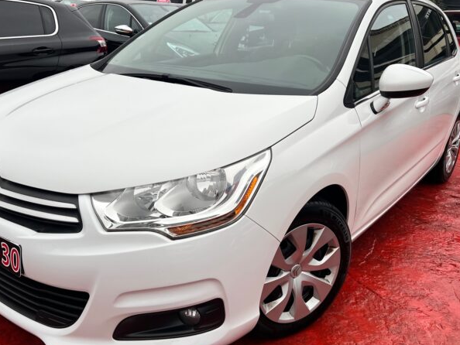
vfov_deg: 40.7
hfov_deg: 52.5
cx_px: 207
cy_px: 179
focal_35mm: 35
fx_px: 465
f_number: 1.5
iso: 50
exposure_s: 1/696
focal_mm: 5.7
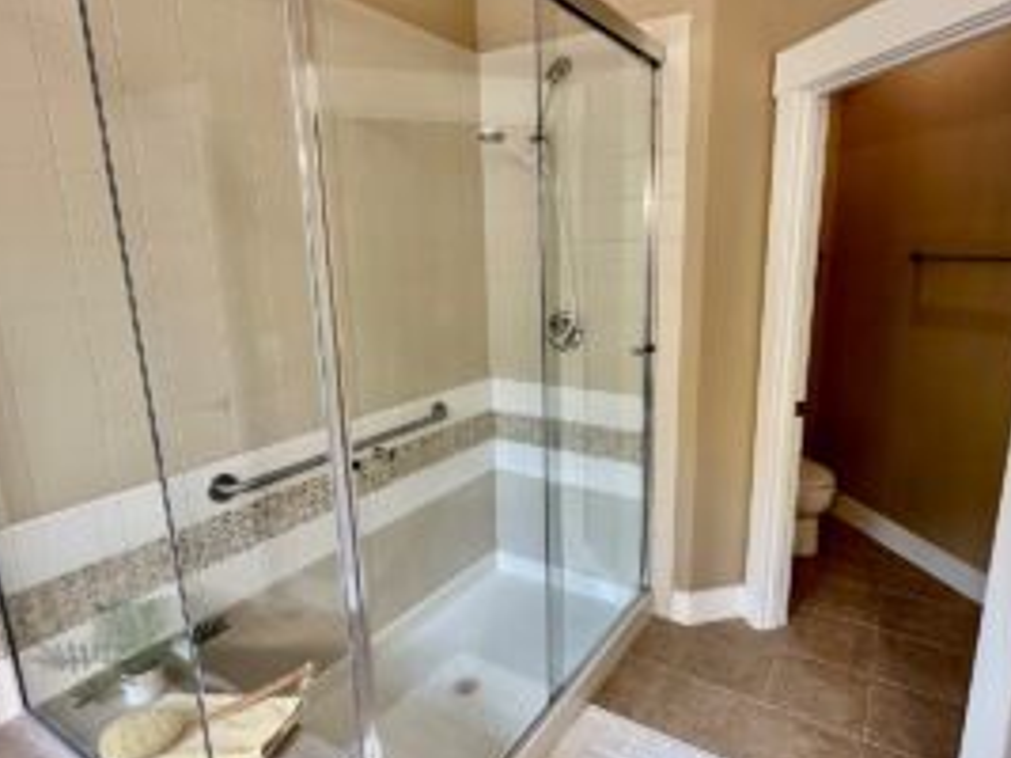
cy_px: 379
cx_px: 576
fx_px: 613
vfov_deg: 63.4
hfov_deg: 78.6
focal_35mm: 21
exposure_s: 1/60
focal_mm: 2.22
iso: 320
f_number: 2.2
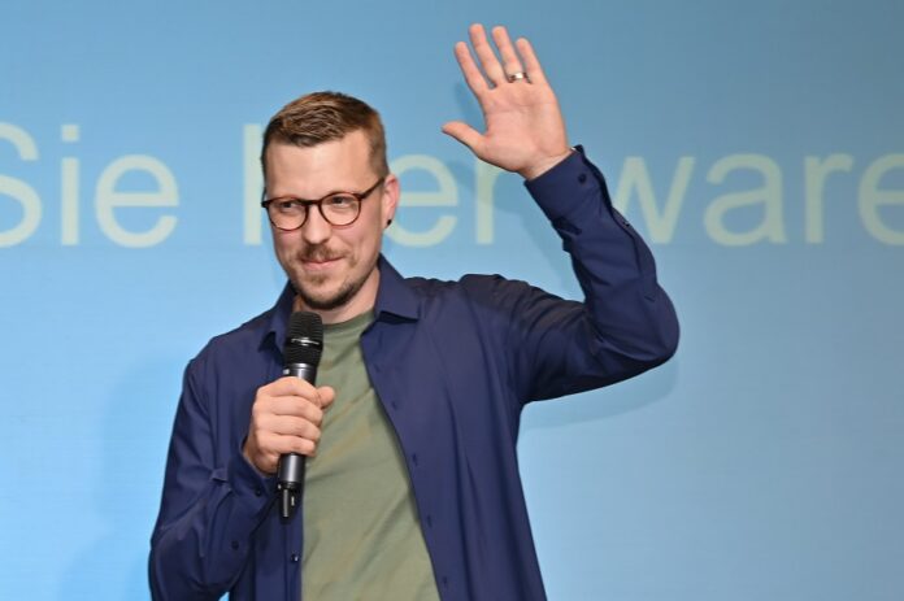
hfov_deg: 18.6
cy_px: 300
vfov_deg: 12.4
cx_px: 452
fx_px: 2760
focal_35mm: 110
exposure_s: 1/200
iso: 800
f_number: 5.6
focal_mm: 110
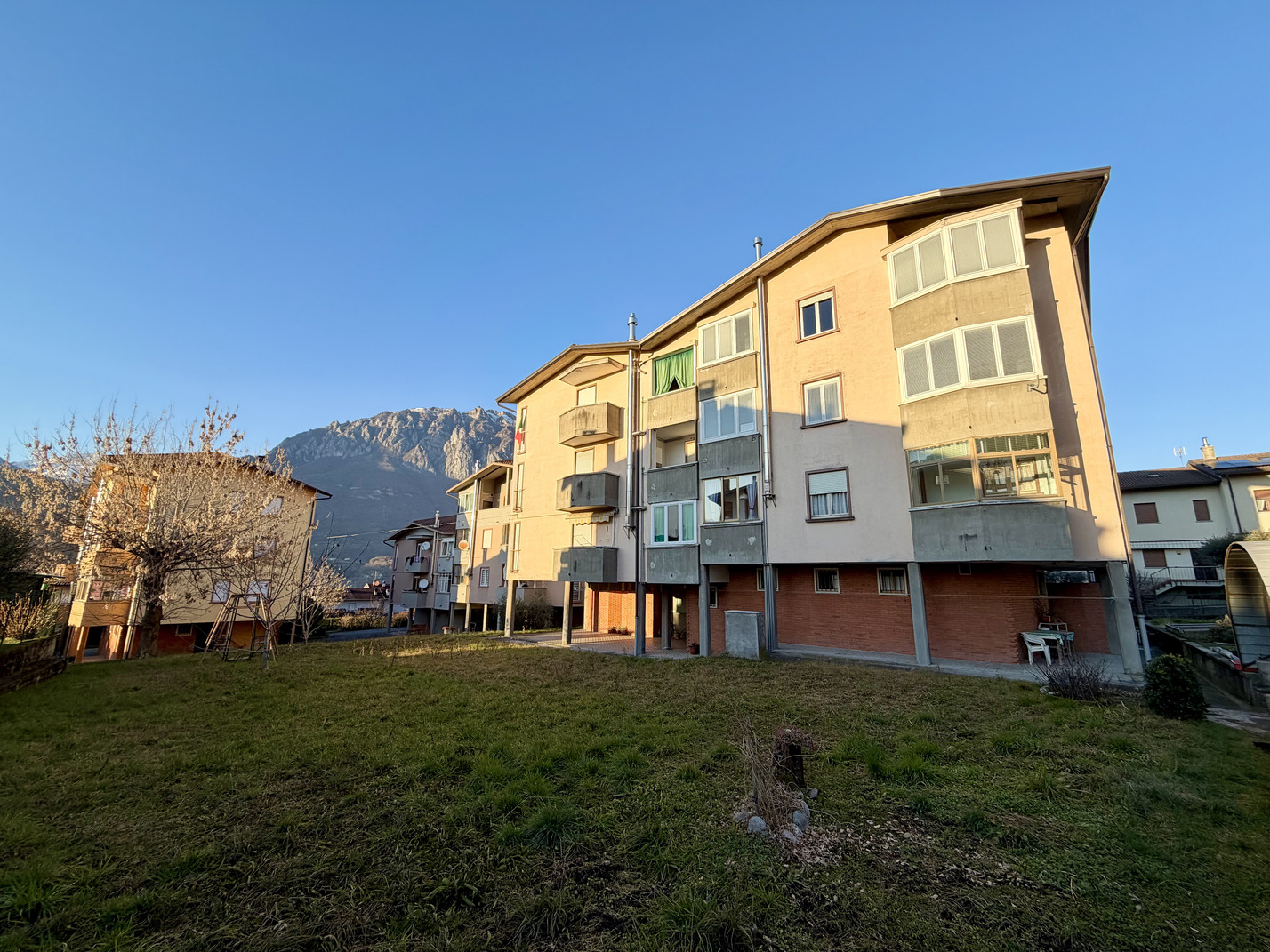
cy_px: 476
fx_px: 514
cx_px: 635
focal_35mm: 14
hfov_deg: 102.1
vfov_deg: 85.7
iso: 40
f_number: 2.2
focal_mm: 2.22
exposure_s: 1/545
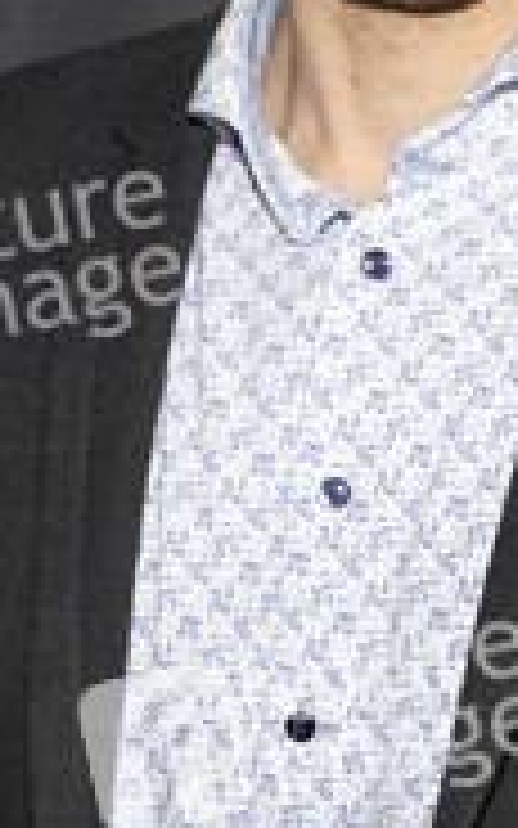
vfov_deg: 11.9
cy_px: 54
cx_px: 441
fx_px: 3953
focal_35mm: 175
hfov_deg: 7.5
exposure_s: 1/200
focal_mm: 79
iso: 800
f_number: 5.6
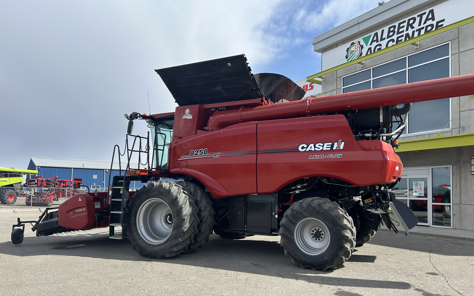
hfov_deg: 66.5
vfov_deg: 44.4
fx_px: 362
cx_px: 236
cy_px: 174
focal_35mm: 28
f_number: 1.5
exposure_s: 1/3257
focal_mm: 5.7
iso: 50
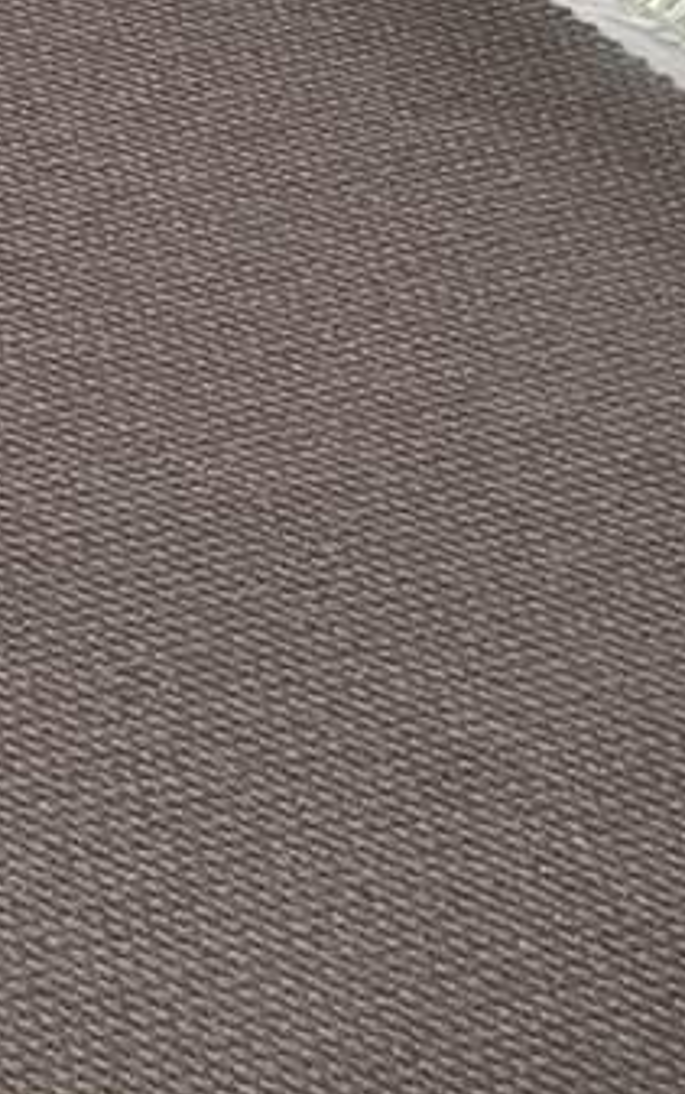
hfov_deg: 6.3
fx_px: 5191
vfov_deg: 10.5
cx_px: -1948
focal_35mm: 174
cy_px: -1461
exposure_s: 1/213
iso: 64
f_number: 1.78
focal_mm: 6.76
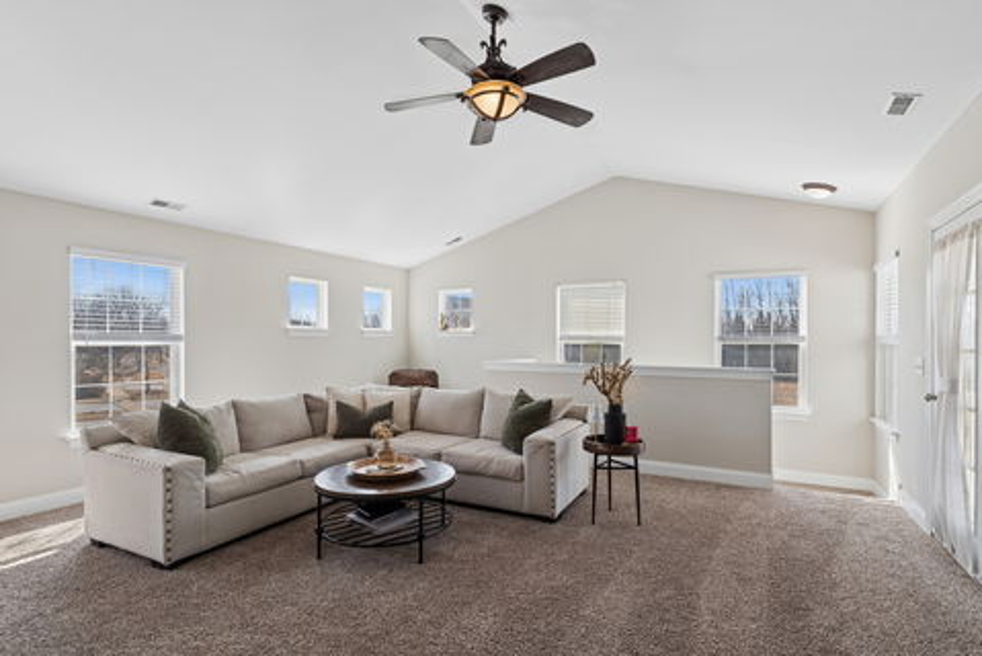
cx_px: 491
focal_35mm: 17
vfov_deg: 70.5
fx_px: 464
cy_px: 328
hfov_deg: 93.2
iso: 200
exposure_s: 1/30
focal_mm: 17
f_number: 11
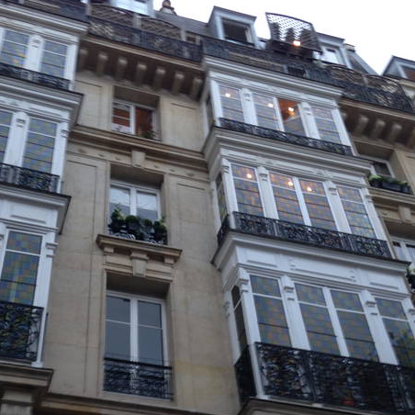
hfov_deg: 33.2
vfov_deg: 33.2
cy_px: 263
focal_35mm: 51
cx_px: 151
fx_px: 692
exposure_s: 1/30
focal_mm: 4.12
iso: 50
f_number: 2.4
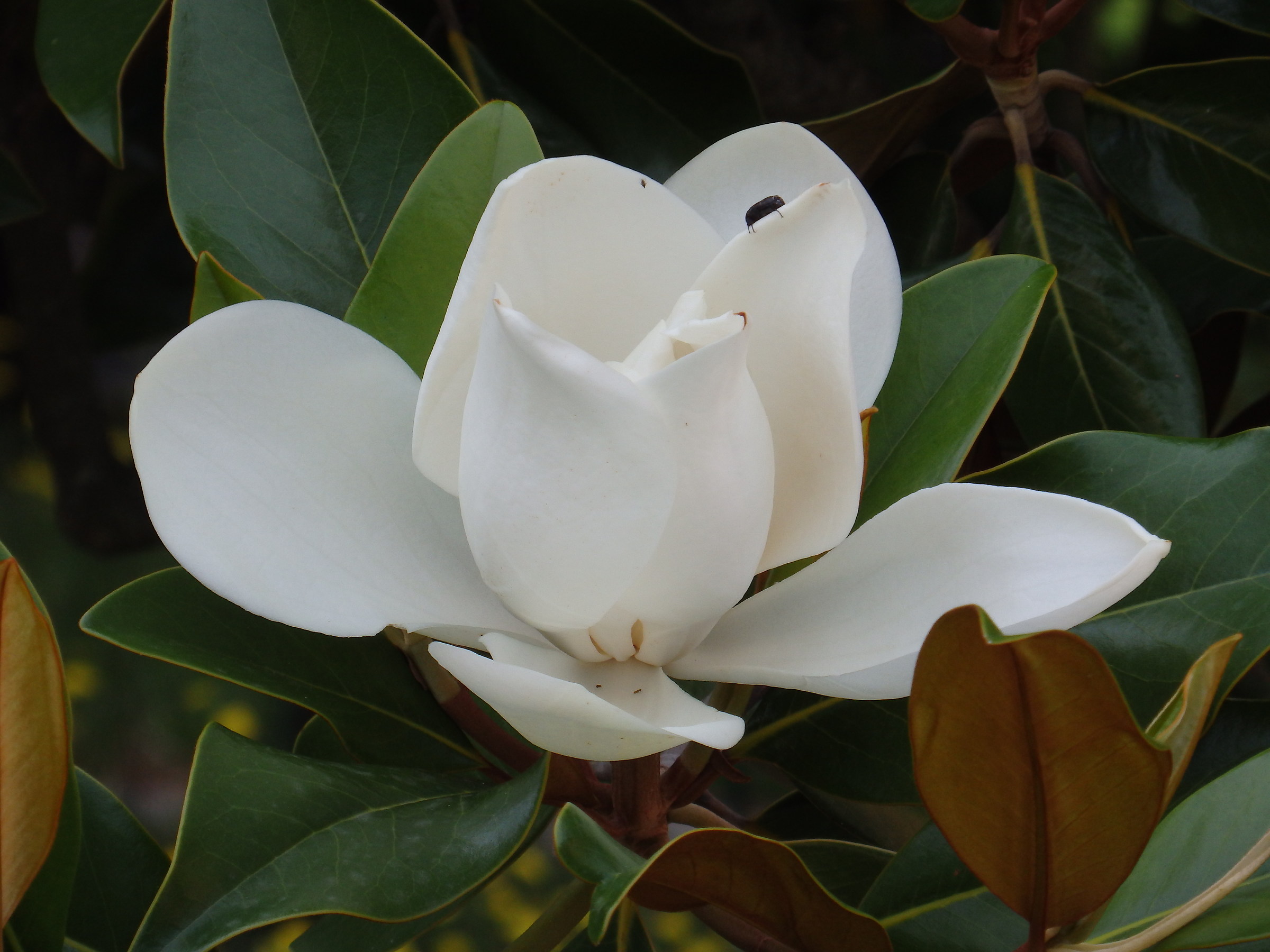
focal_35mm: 365
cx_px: 635
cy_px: 476
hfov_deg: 5.4
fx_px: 13391
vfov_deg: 4.1
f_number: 6.8
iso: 200
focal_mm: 65.2
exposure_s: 1/320
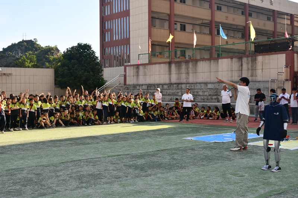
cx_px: 149
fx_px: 381
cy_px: 99
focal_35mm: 46
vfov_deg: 29.2
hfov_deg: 42.8
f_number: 7.1
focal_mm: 31
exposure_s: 1/200
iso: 100
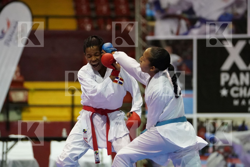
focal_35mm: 225
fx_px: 1562
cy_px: 84
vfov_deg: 6.1
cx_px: 125
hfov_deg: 9.1
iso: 6400
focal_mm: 150
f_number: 2.8
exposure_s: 1/640
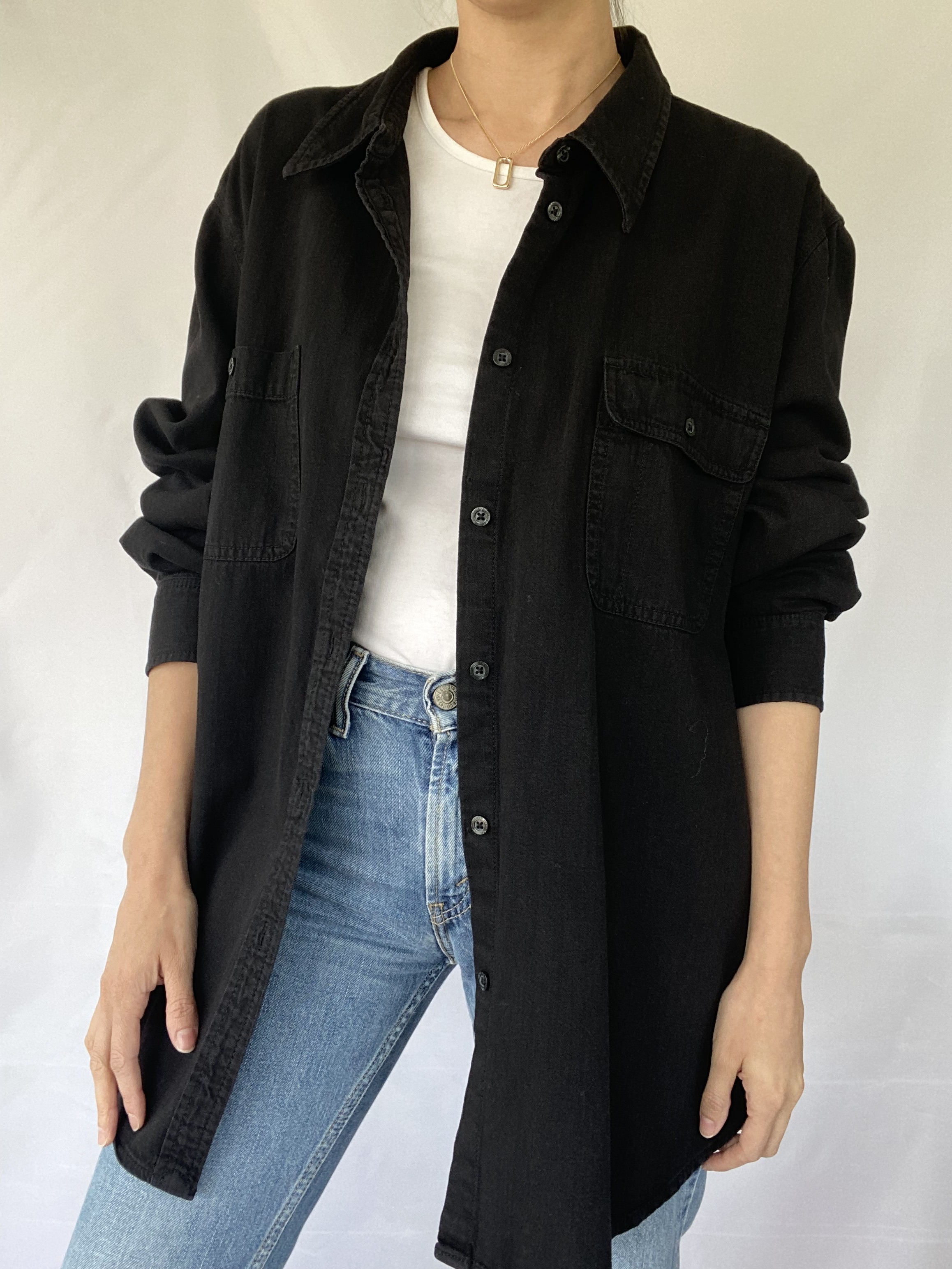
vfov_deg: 60.0
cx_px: 476
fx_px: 1100
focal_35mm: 30
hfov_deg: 46.8
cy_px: 634
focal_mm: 2.71
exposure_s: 1/60
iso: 100
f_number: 2.2
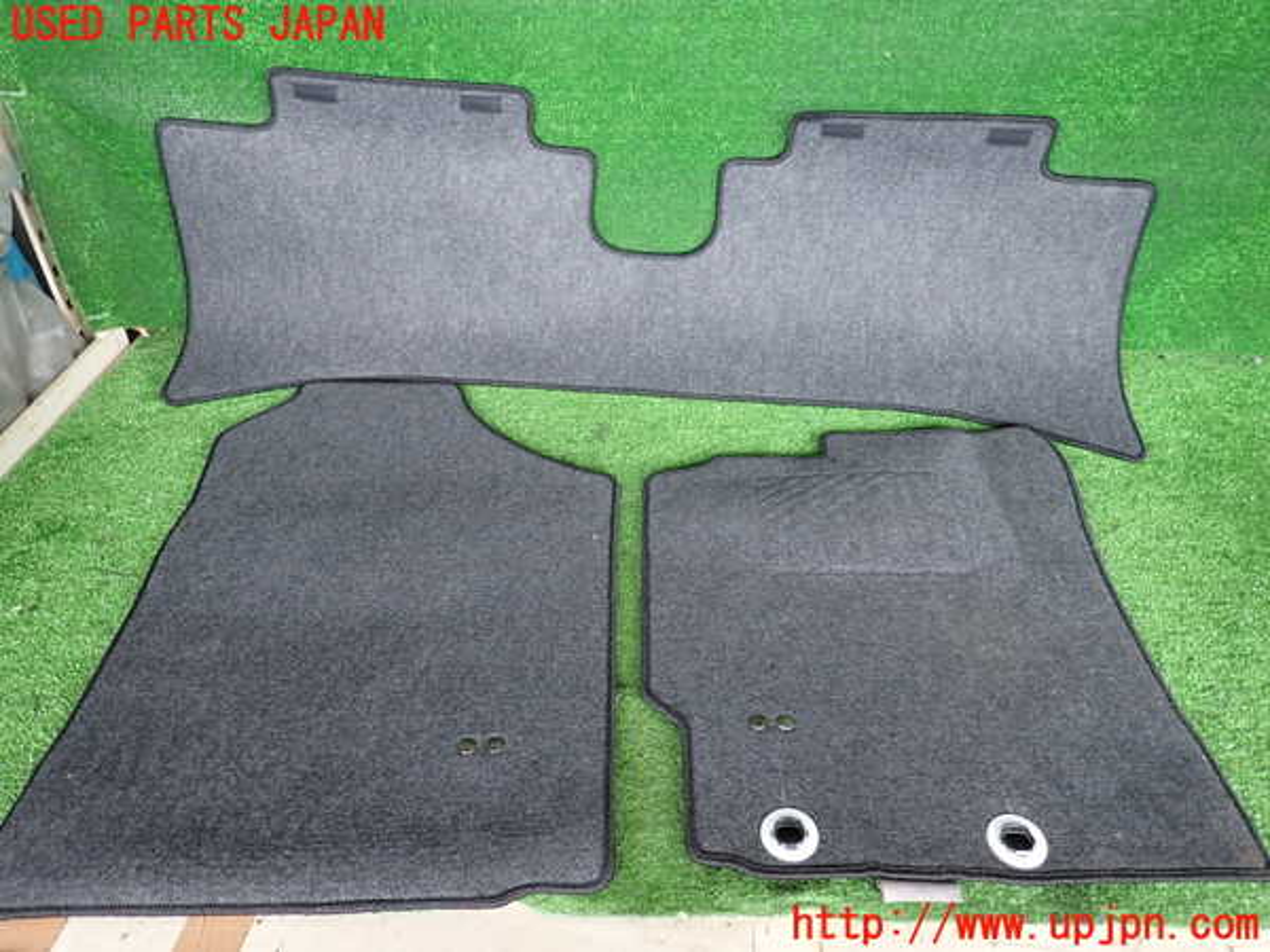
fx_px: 917
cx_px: 635
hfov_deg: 69.4
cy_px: 476
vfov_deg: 54.9
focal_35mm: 25
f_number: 2
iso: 200
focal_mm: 4.5
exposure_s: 1/60
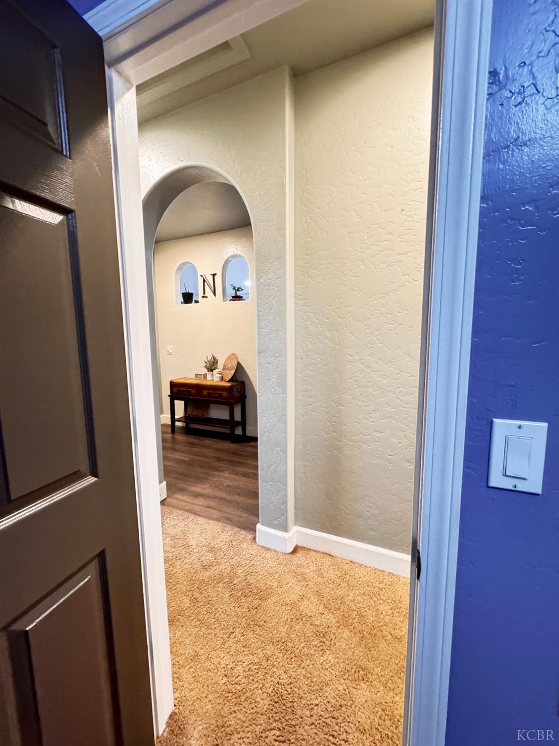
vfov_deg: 102.1
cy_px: 373
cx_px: 280
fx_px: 301
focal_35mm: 14
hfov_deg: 85.7
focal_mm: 2.22
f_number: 2.2
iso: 1250
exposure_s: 1/30
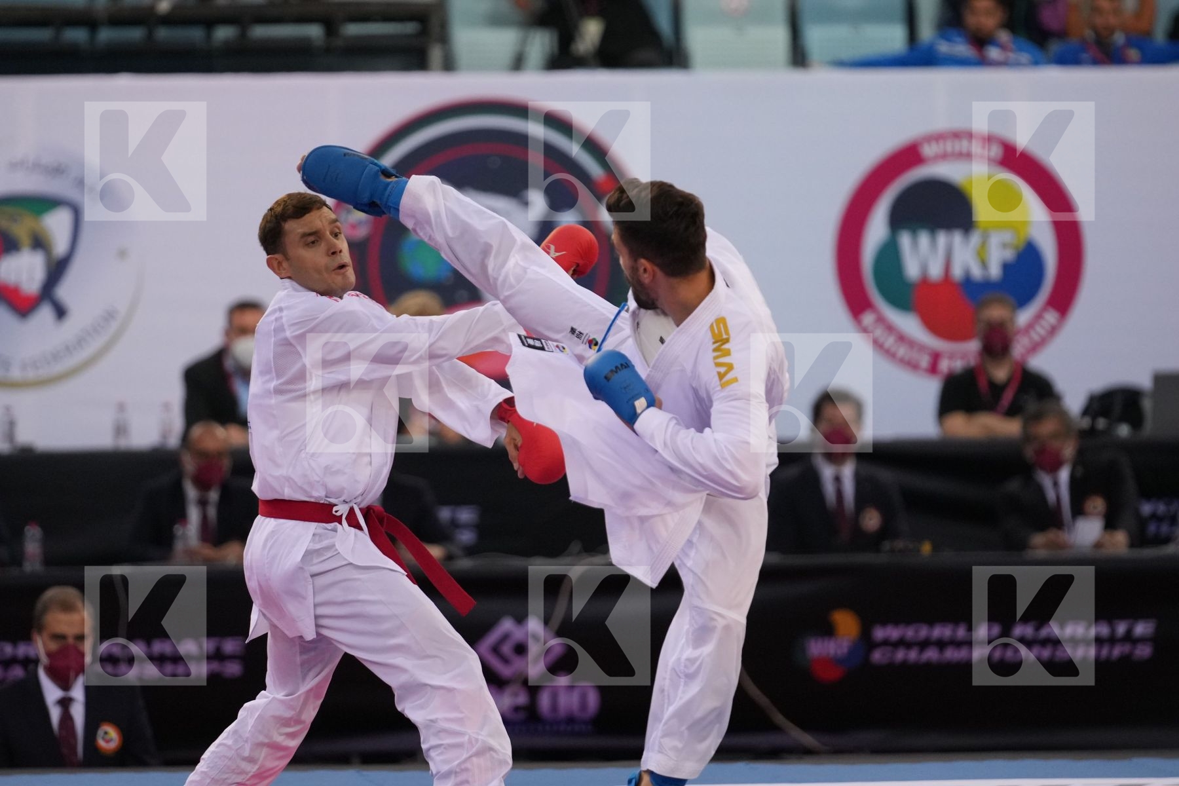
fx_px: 9824
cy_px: 393
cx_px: 590
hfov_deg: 6.9
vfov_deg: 4.6
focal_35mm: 300
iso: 2000
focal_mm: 200
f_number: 2.8
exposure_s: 1/1000
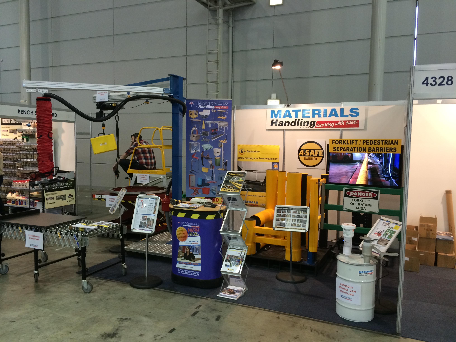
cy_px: 171
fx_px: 395
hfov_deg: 60.0
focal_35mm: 30
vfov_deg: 46.8
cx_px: 228
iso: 100
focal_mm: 4.12
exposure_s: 1/33
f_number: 2.2
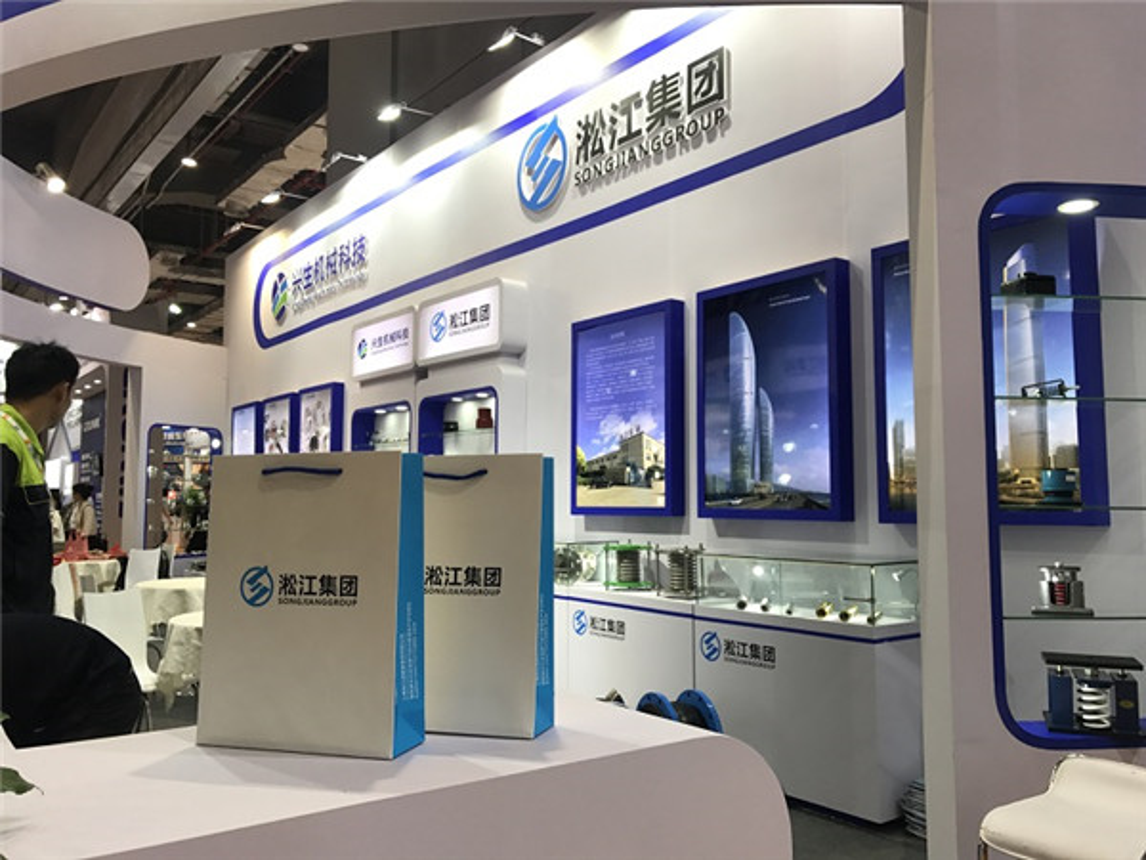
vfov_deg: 49.7
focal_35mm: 28
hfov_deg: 63.4
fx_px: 927
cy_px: 430
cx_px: 573
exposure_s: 1/50
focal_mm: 3.99
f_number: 1.8
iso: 25
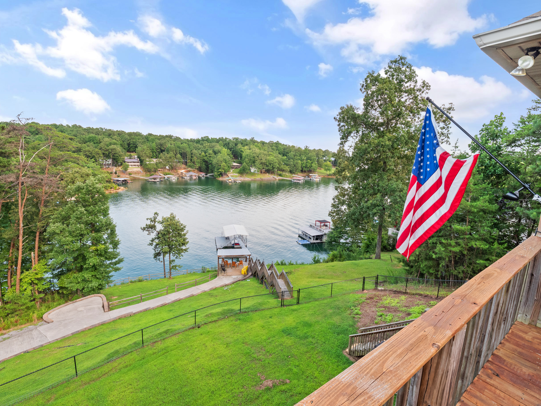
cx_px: 270
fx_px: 250
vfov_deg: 78.1
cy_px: 203
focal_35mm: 16
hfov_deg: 94.5
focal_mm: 8
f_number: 5.6
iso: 400
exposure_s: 1/125
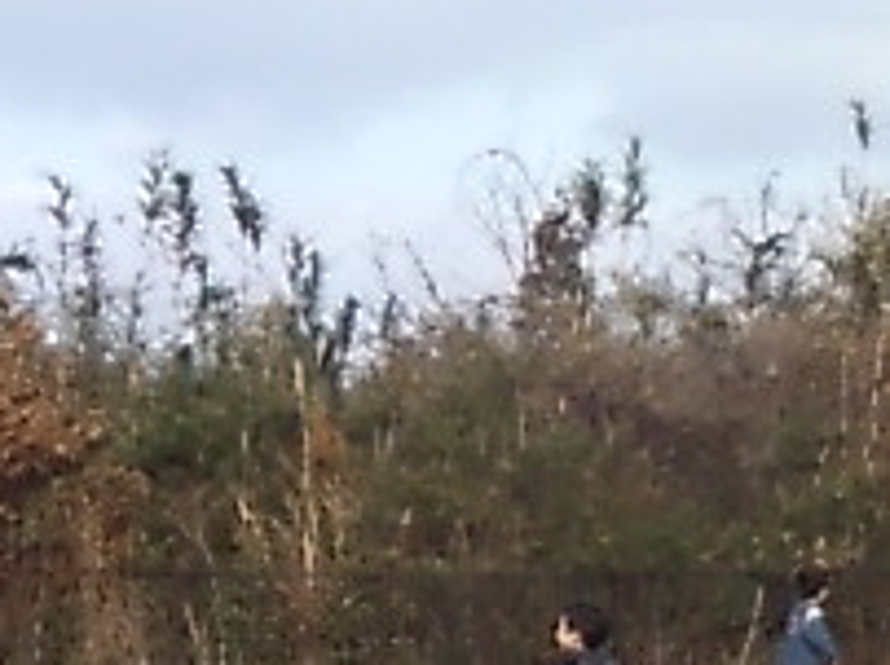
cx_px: -93
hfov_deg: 20.3
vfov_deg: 15.6
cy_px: 749
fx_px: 2363
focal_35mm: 92
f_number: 3.5
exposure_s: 1/312
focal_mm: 3.73
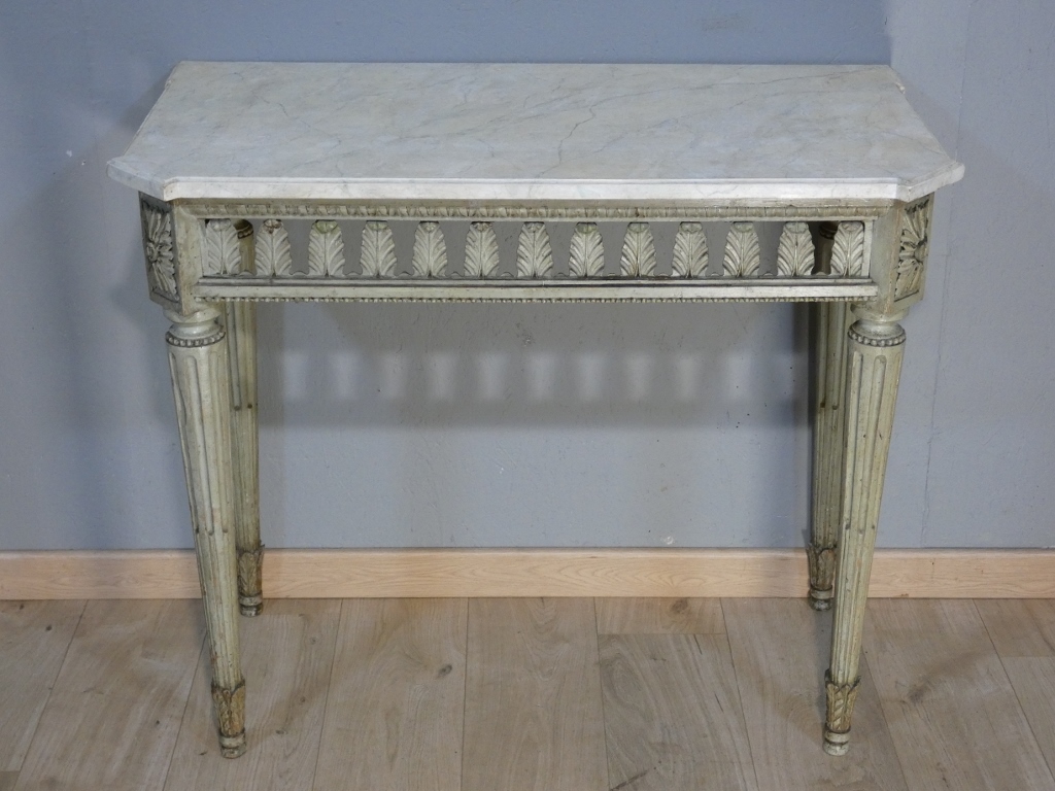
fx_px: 1859
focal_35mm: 61
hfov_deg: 31.7
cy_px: 396
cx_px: 528
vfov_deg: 24.0
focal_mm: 10.8
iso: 500
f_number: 4.1
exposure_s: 1/80
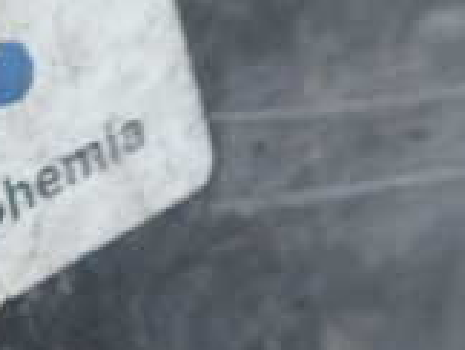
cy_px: 138
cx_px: -281
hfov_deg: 15.9
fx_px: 1493
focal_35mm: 111
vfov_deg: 13.4
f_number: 2.3
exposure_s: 1/40
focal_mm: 5.4
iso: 200
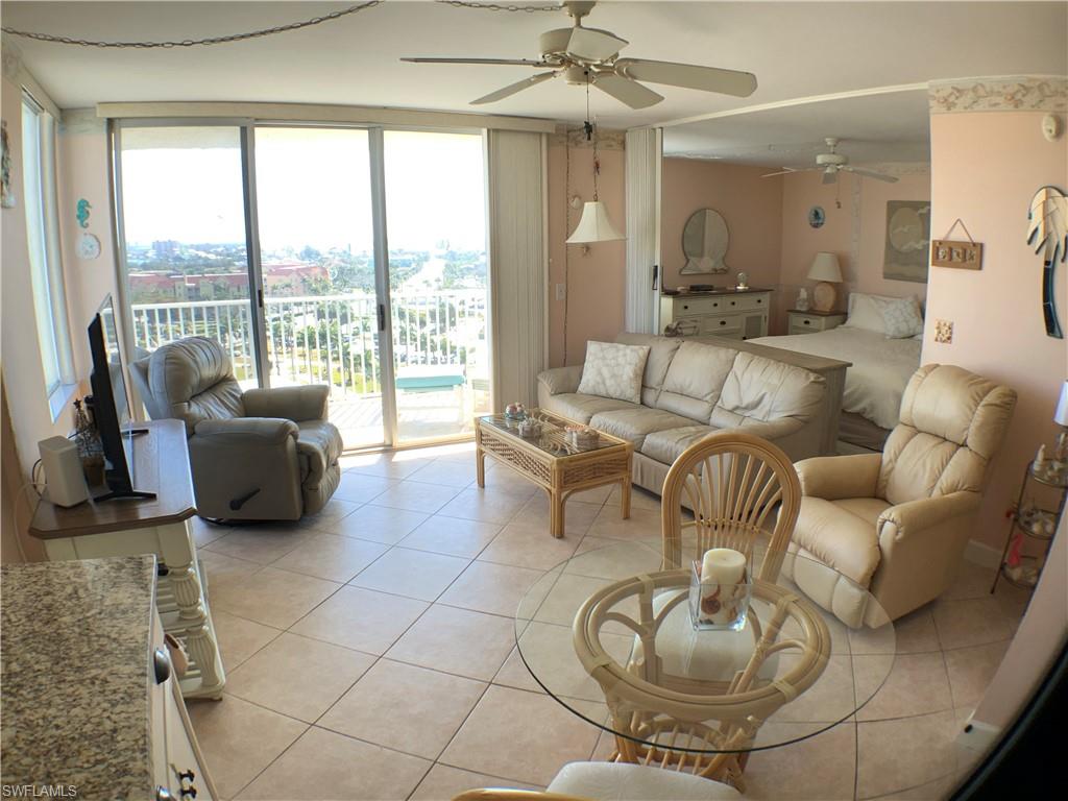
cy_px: 400
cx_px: 534
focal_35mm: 29
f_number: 1.8
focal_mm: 3
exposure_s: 1/120
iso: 32
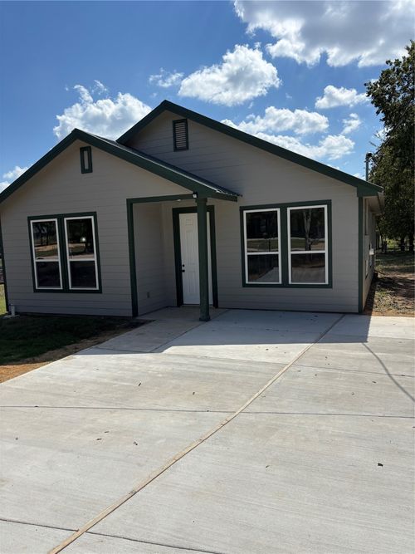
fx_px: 416
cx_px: 208
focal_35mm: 26
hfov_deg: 53.0
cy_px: 277
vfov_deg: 67.3
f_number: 1.6
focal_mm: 5.96
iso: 50
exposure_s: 1/6711
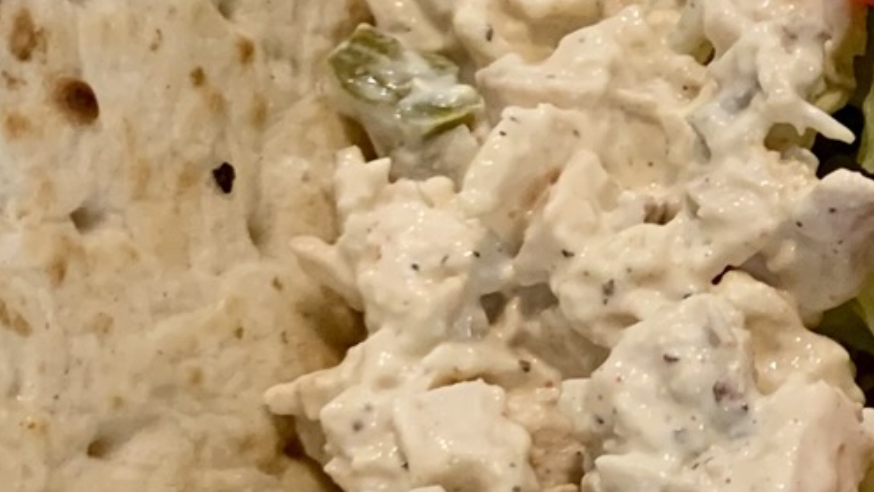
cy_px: 436
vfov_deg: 10.6
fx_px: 2643
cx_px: 1479
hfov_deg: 16.3
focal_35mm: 114
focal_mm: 4.25
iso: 250
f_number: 1.8
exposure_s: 1/60
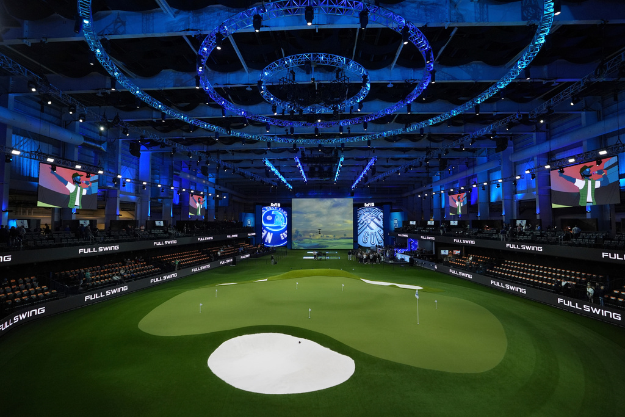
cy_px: 208
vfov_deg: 73.8
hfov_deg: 96.7
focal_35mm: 16
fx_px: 278
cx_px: 312
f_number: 4
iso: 2000
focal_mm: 16
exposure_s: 1/400
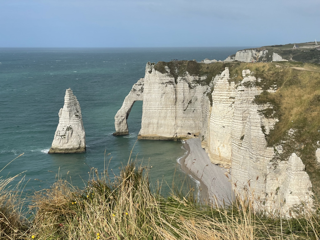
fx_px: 481
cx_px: 160
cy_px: 120
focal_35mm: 52
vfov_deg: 28.0
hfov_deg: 36.8
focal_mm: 6
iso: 25
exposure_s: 1/2083
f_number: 2
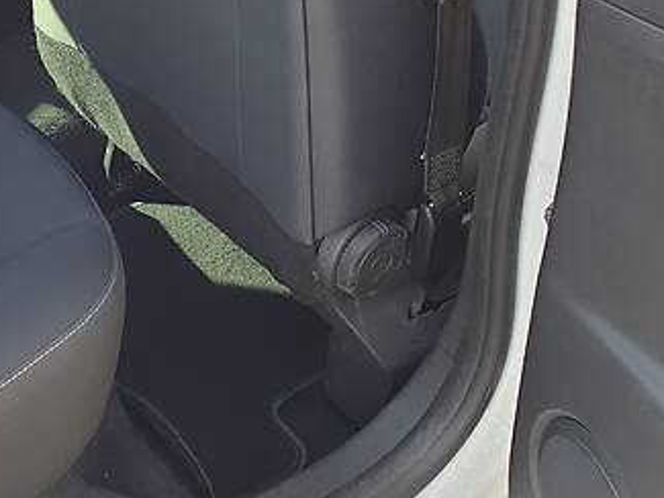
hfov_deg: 27.7
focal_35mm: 64
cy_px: -49
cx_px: -63
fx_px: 1228
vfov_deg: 21.7
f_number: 2.4
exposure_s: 1/65
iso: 50
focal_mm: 4.3
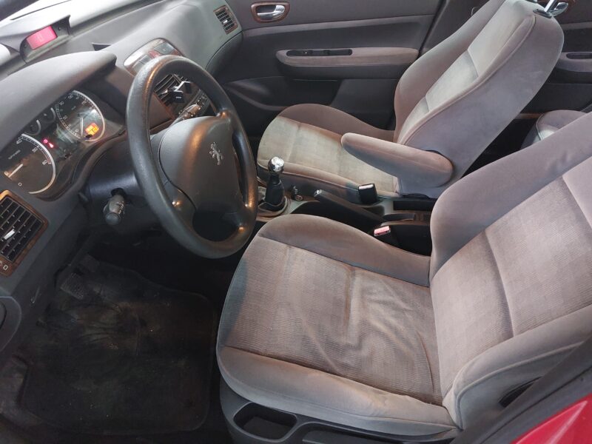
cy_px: 222
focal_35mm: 25
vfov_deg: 54.9
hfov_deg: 69.4
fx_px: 428
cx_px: 296
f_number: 1.8
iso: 800
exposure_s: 1/25
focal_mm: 5.23
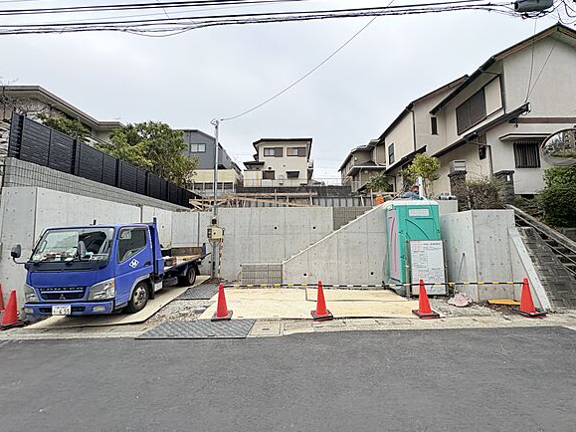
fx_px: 250
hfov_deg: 98.2
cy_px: 215
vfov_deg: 81.7
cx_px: 295
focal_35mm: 15
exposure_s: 1/932
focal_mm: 2.22
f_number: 2.2
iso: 40
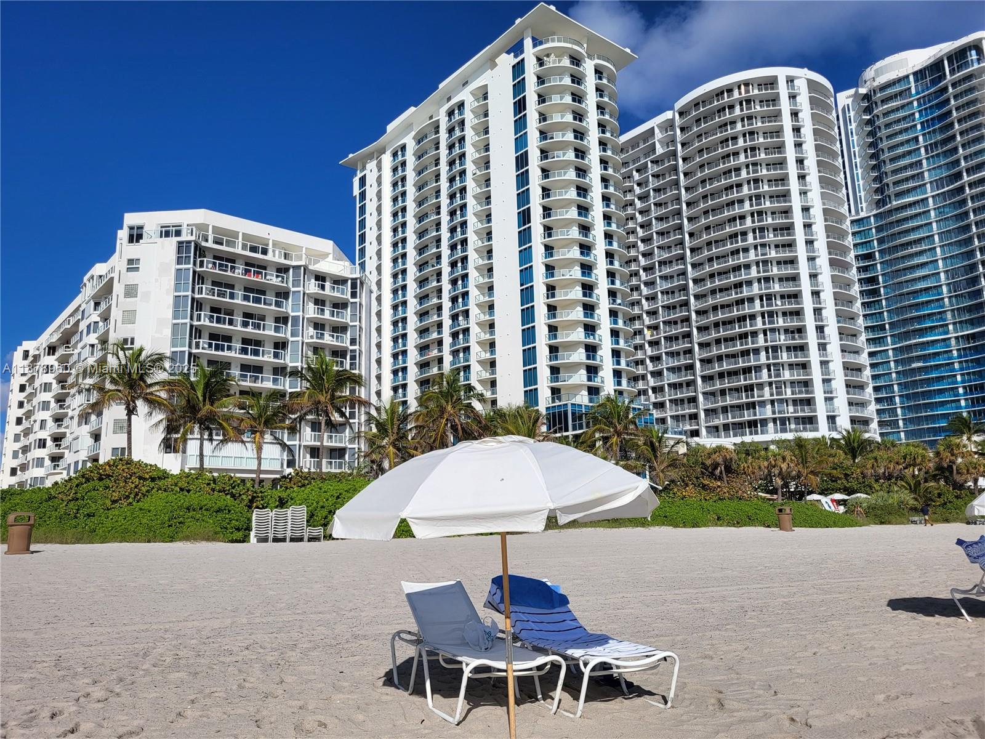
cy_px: 370
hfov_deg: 67.3
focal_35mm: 26
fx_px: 740
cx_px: 492
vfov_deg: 53.1
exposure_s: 1/6117
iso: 40
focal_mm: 5.4
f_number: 1.8
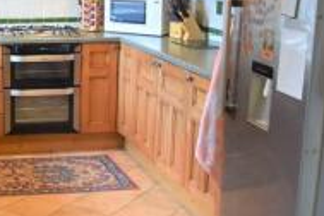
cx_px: 3
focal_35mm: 68
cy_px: 90
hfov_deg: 28.0
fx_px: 612
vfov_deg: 20.0
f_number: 3.5
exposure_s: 1/125
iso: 1400
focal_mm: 18
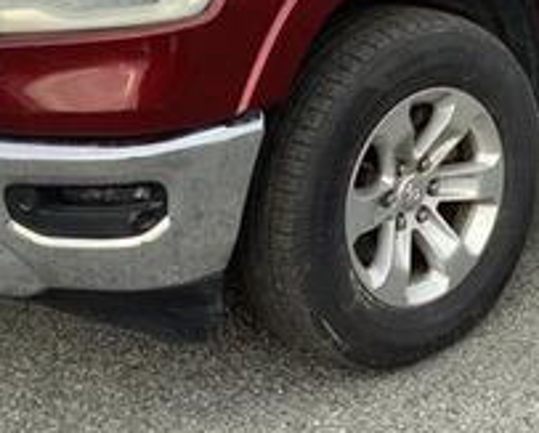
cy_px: 88
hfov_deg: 25.1
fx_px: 1198
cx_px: 406
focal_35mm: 75
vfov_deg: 20.3
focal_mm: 3.3
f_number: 2.4
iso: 25
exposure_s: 1/120
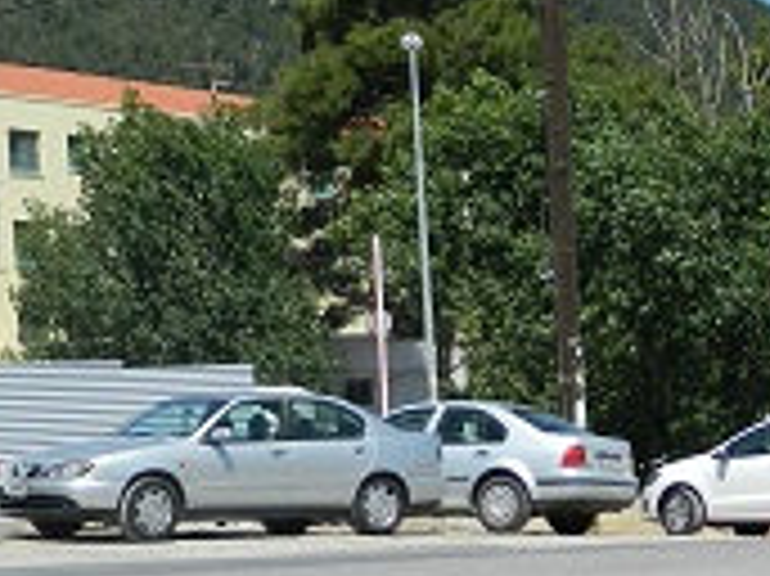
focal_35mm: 130
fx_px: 2890
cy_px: 277
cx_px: 804
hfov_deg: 14.9
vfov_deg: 11.4
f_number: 3.6
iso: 80
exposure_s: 1/1000
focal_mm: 8.4
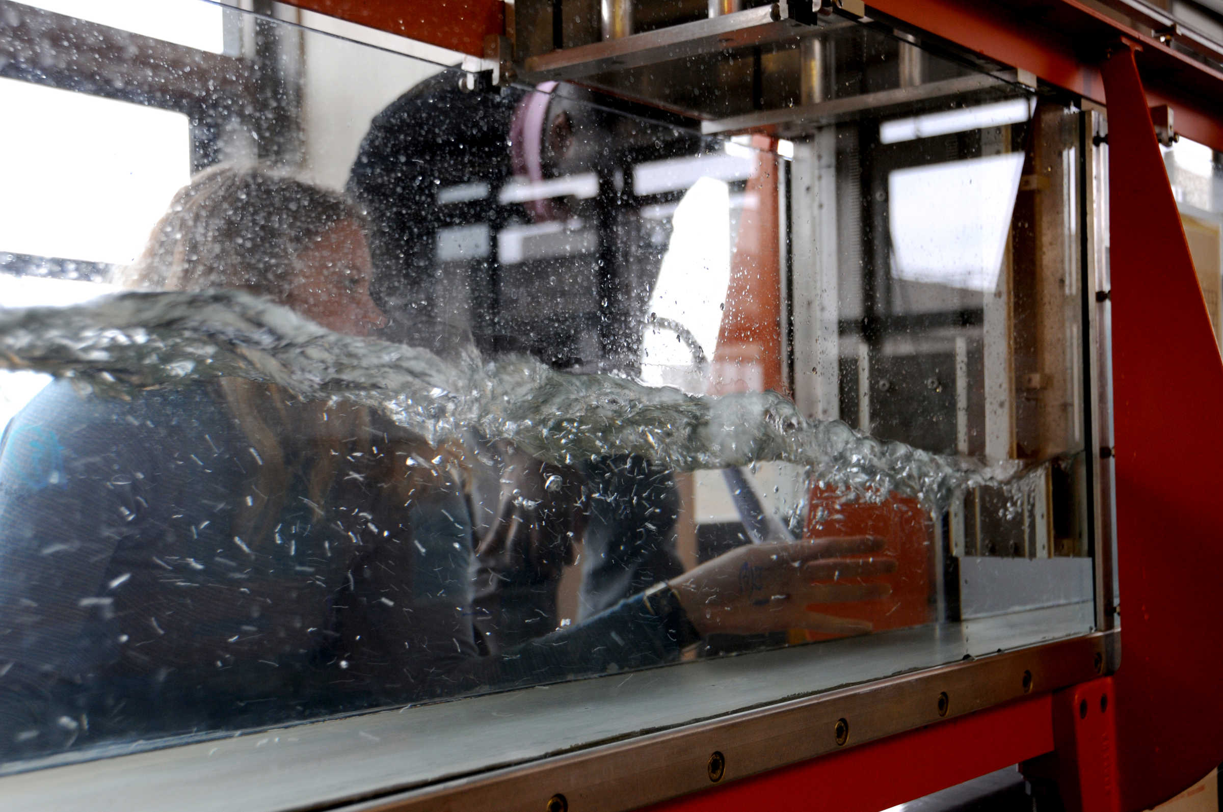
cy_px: 406
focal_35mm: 48
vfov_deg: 28.0
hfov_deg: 41.2
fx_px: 1629
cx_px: 612
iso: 400
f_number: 4.8
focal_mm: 32
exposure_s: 1/60
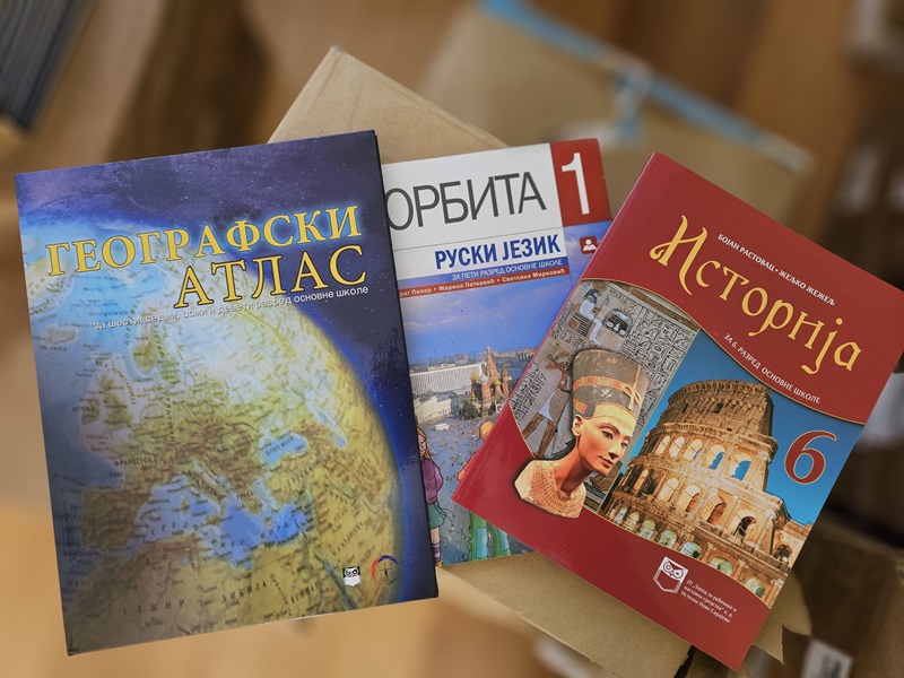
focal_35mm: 23
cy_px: 339
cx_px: 452
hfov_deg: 73.9
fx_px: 601
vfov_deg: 58.9
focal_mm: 6.3
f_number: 1.7
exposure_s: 1/100
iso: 80
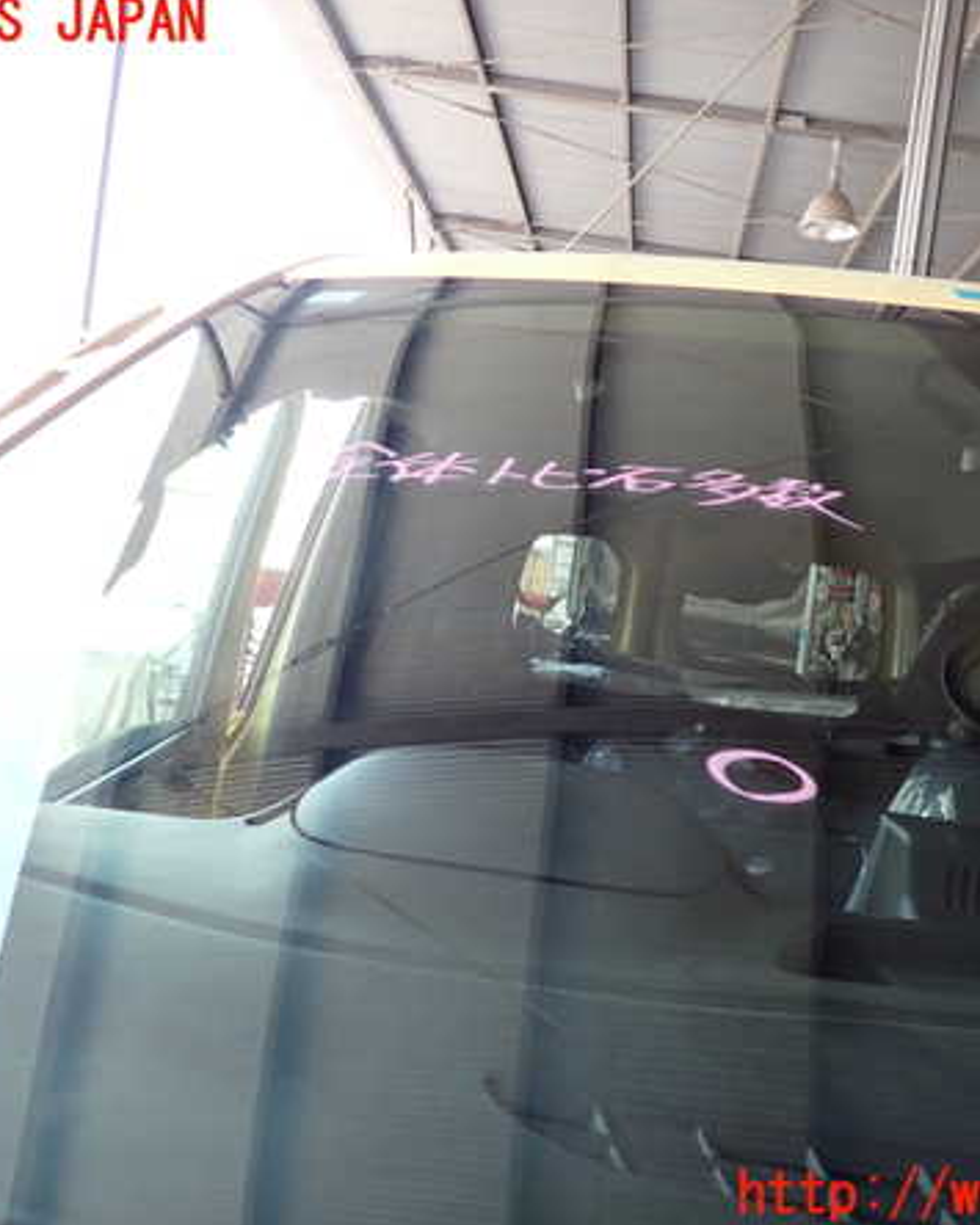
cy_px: 610
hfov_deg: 44.5
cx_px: 533
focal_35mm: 33
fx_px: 1197
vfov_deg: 54.2
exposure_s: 1/80
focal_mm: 4.5
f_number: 2
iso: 100
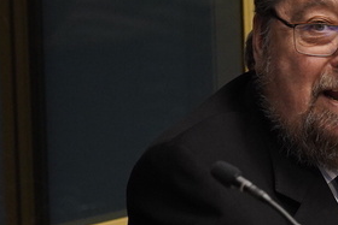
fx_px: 3823
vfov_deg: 3.4
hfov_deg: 5.0
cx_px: 379
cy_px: 173
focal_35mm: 407
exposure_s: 1/160
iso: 3200
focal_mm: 105
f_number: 6.3
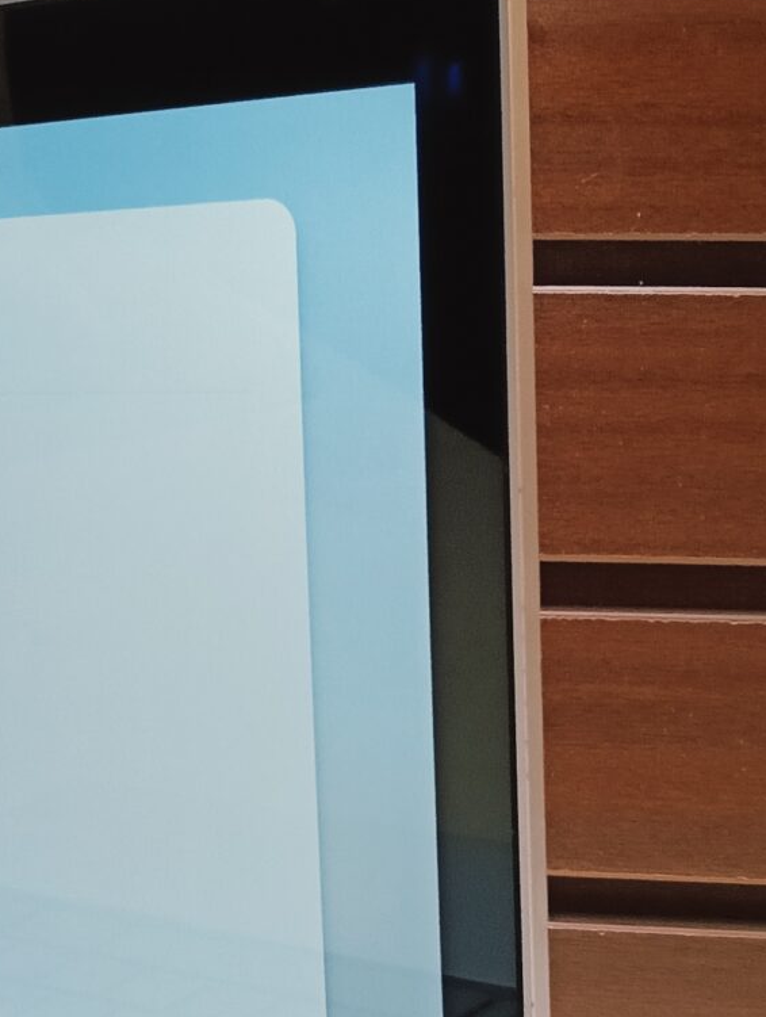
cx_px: -394
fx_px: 2706
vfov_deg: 21.0
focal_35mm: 92
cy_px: 803
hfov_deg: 14.9
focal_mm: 3.98
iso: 250
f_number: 1.8
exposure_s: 1/33.3
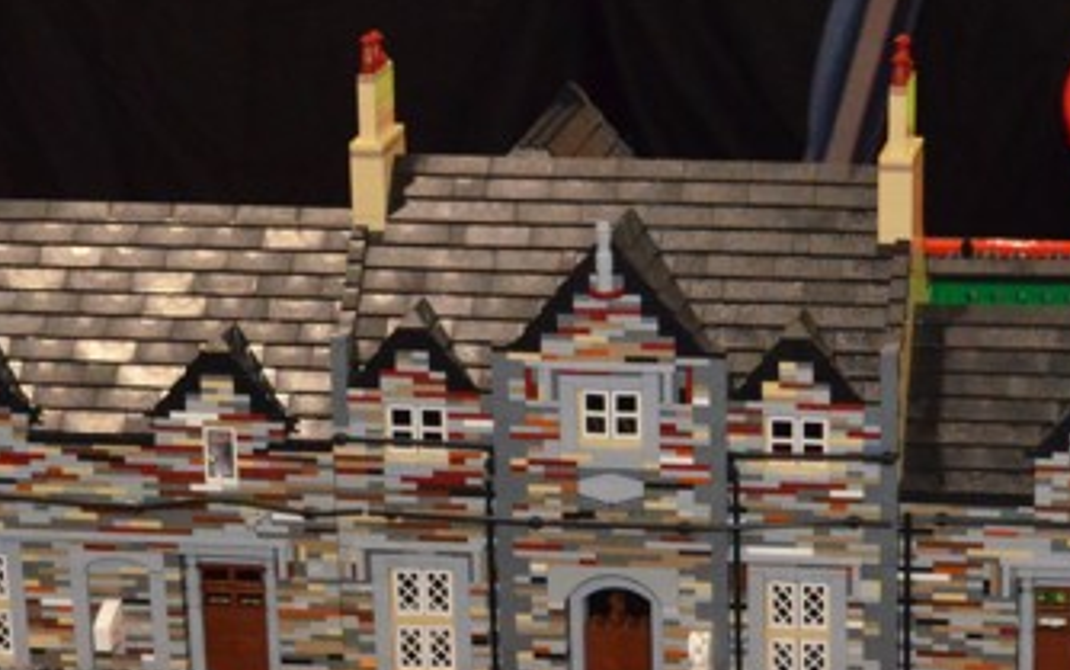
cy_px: 731
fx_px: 4259
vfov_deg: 8.9
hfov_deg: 14.3
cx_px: 718
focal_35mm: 146
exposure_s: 1/60
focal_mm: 32
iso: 3200
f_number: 4.8
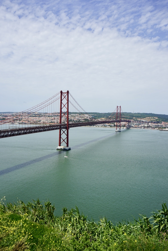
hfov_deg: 42.4
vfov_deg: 60.2
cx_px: 84
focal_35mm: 31
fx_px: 217
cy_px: 126
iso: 100
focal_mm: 31
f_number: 11
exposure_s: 1/200
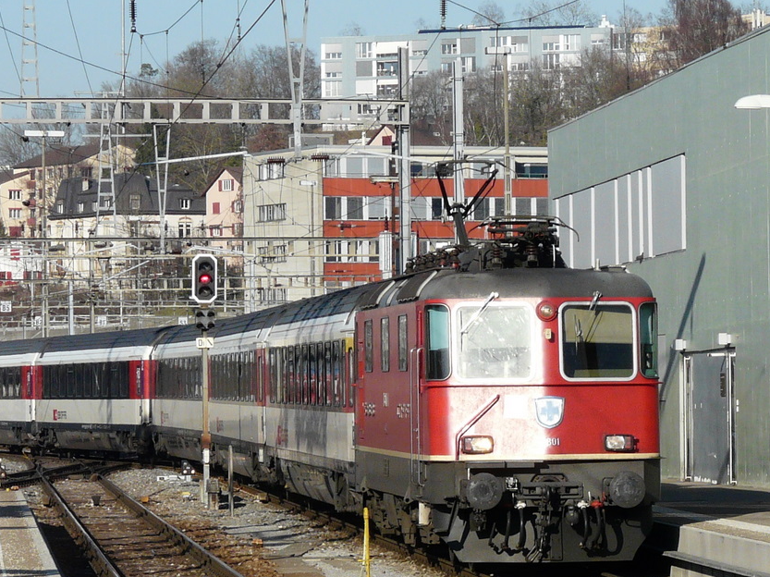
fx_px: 3202
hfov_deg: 13.7
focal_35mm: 144
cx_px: 340
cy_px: 323
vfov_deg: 10.3
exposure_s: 1/500
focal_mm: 19.7
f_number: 5.6
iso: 100
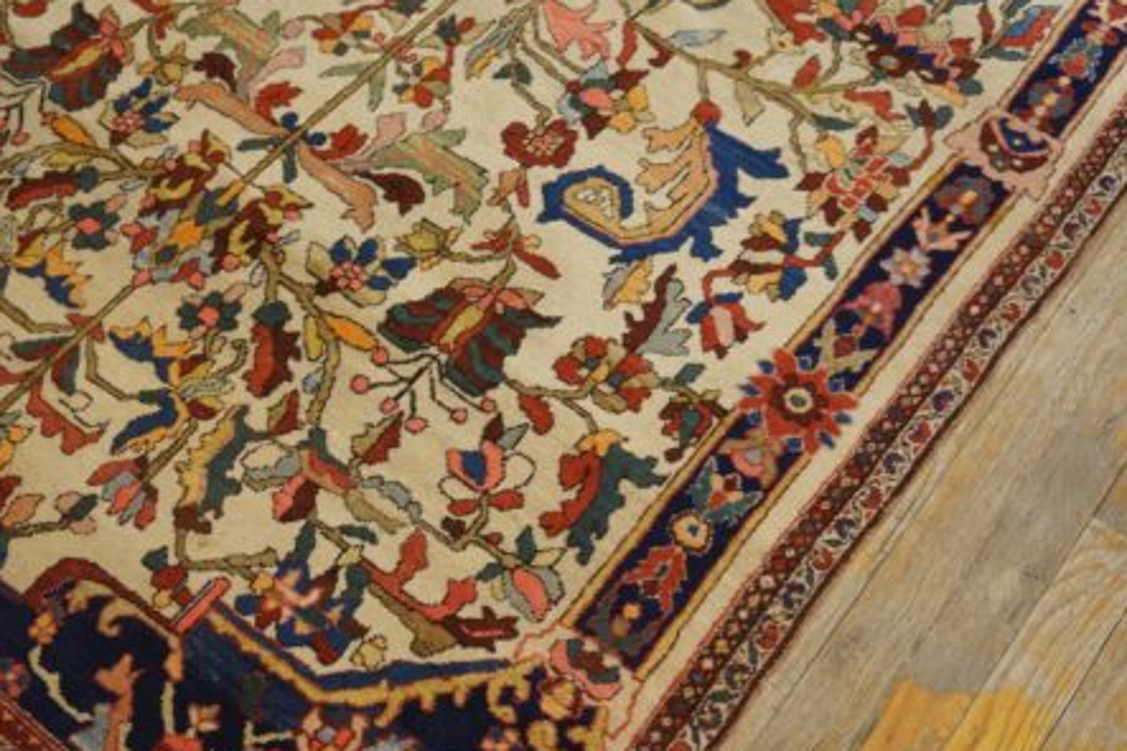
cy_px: 498
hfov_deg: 45.1
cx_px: 374
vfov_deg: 31.2
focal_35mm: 43
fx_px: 1335
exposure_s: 1/60
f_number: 4
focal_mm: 21
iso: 800
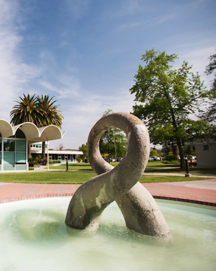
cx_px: 32
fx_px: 200
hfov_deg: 51.8
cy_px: 131
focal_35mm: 25
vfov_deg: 68.1
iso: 200
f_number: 2.8
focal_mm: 17
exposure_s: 1/3200
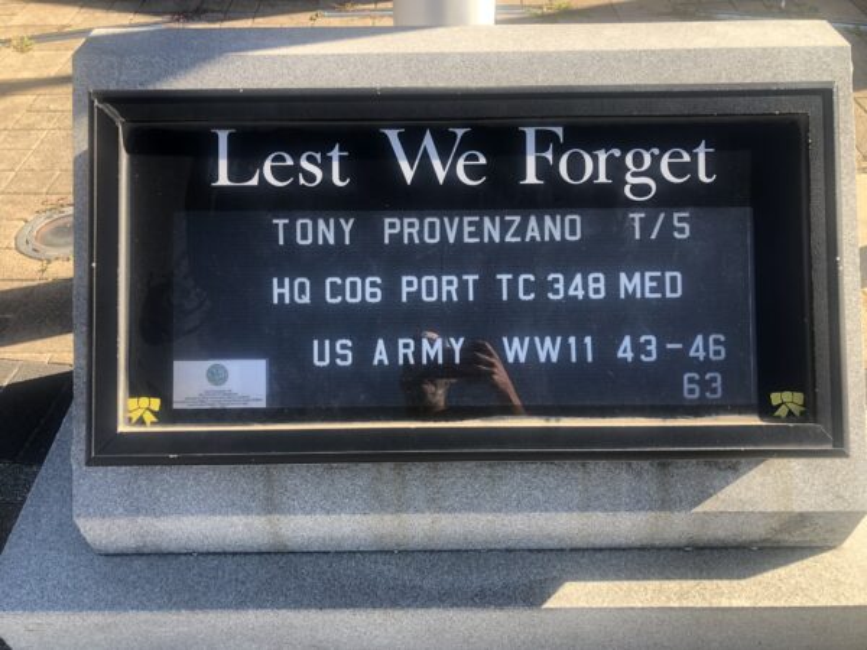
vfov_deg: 49.7
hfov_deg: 63.4
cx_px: 434
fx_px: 701
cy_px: 325
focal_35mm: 28
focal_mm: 3.99
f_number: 1.8
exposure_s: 1/228
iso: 20
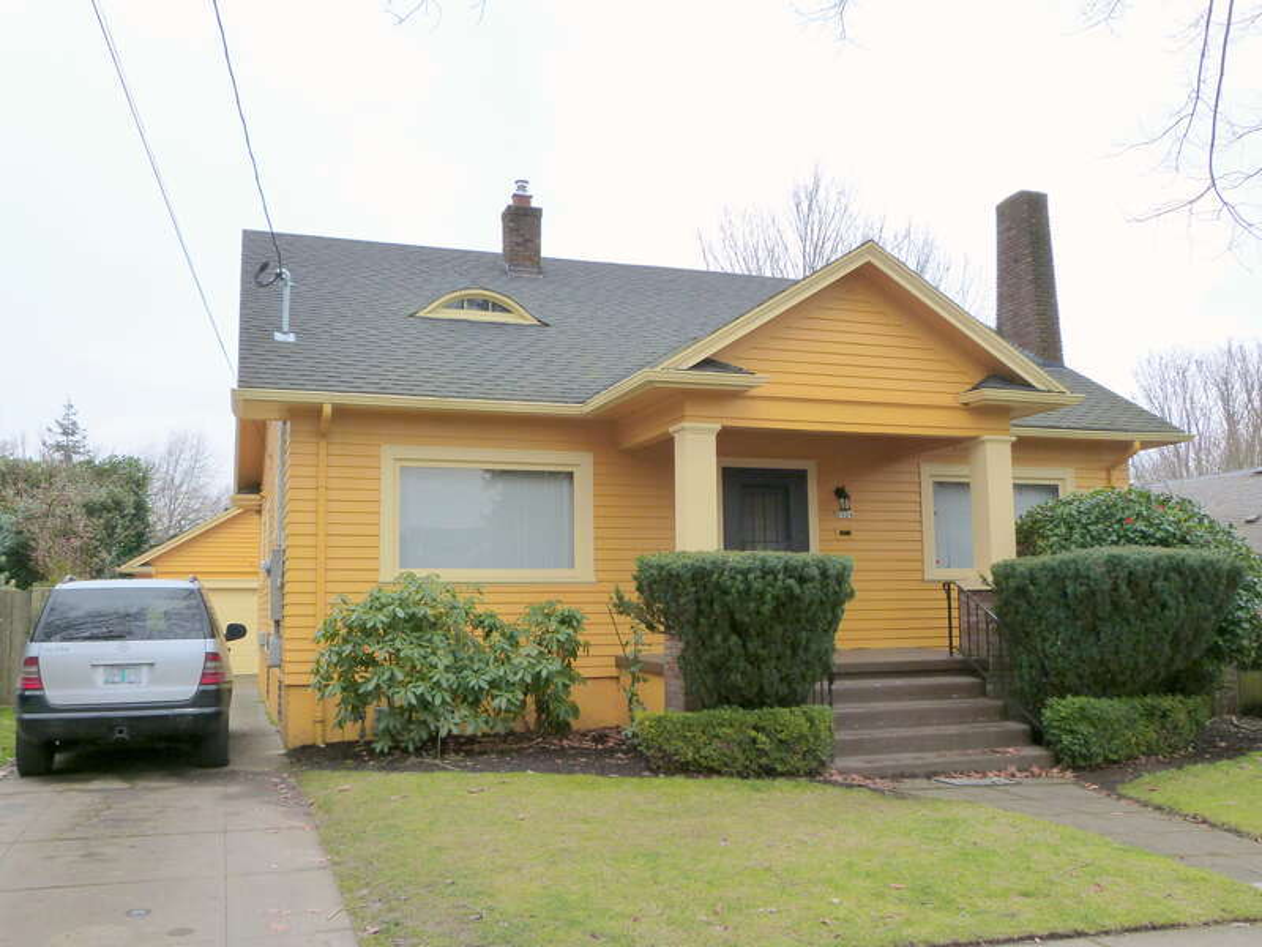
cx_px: 631
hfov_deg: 56.8
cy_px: 474
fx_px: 1167
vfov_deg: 44.2
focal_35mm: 32
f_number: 4
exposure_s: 1/250
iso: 160
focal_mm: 5.7
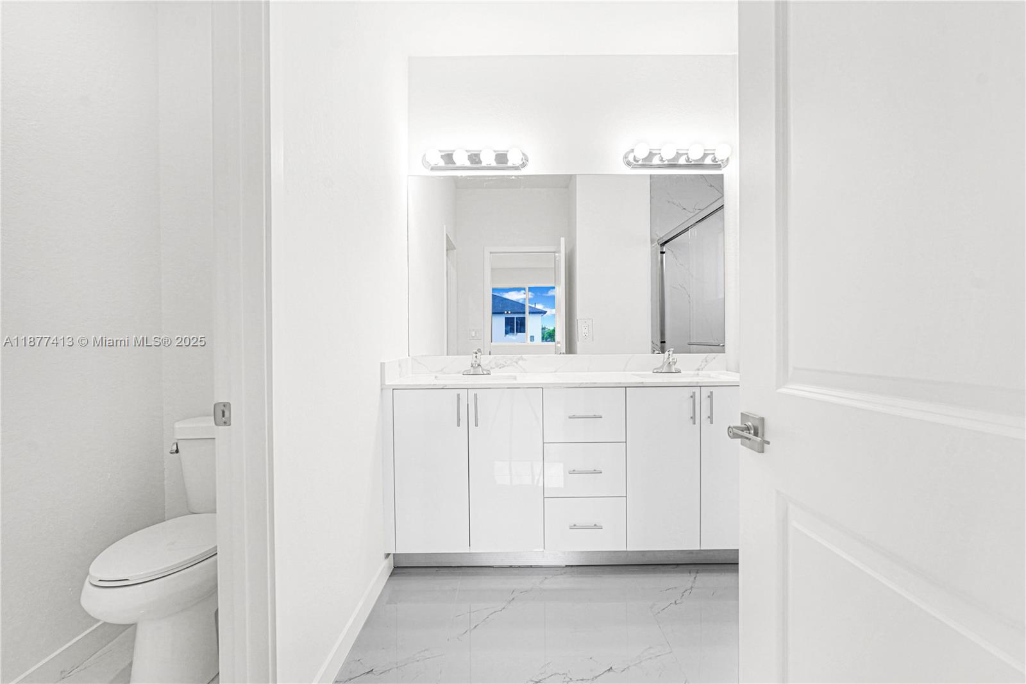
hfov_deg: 96.7
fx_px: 456
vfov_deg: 73.7
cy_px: 342
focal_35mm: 16
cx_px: 513
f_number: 8
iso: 800
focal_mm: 16
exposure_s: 1/30
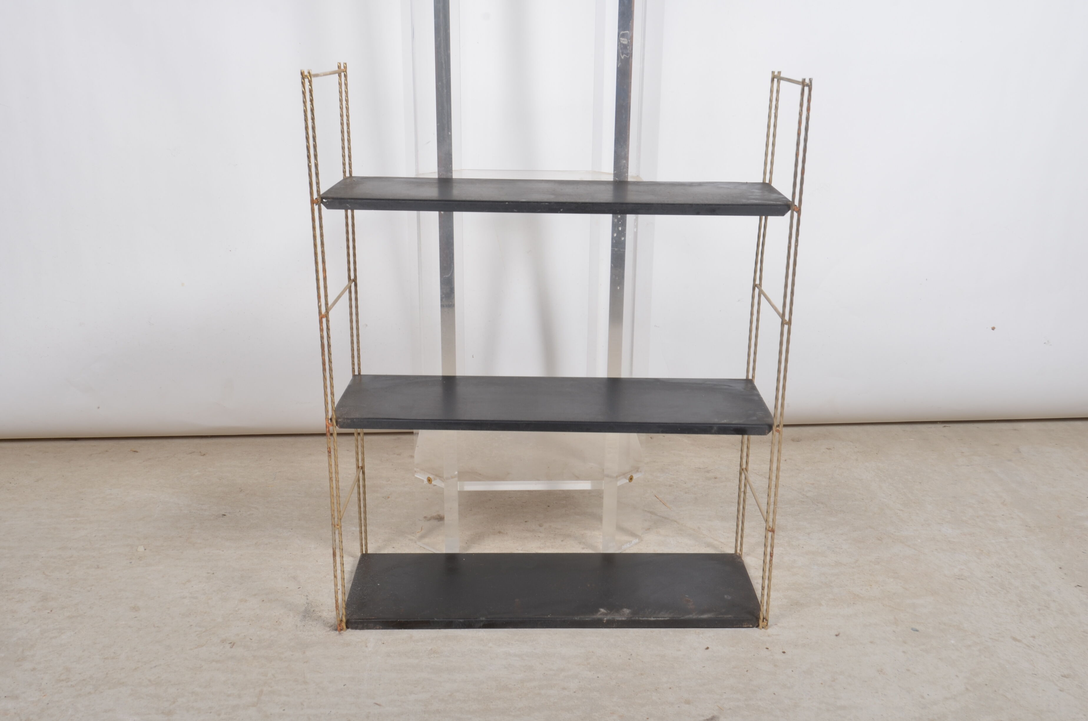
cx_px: 544
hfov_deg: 53.2
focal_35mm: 36
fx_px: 1086
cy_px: 360
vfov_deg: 36.7
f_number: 14
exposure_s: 1/125
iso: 100
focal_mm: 24
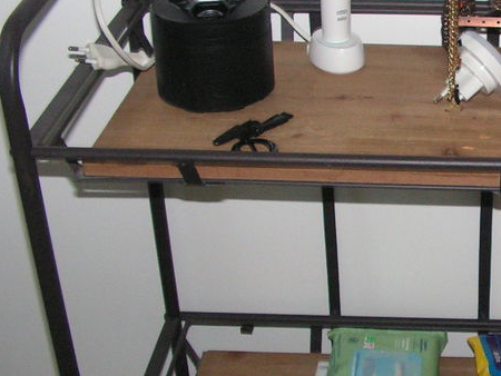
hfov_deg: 23.4
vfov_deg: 18.4
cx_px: 500
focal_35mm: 80
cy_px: 207
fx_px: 1158
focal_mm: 6
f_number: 3.2
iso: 200
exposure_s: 1/40
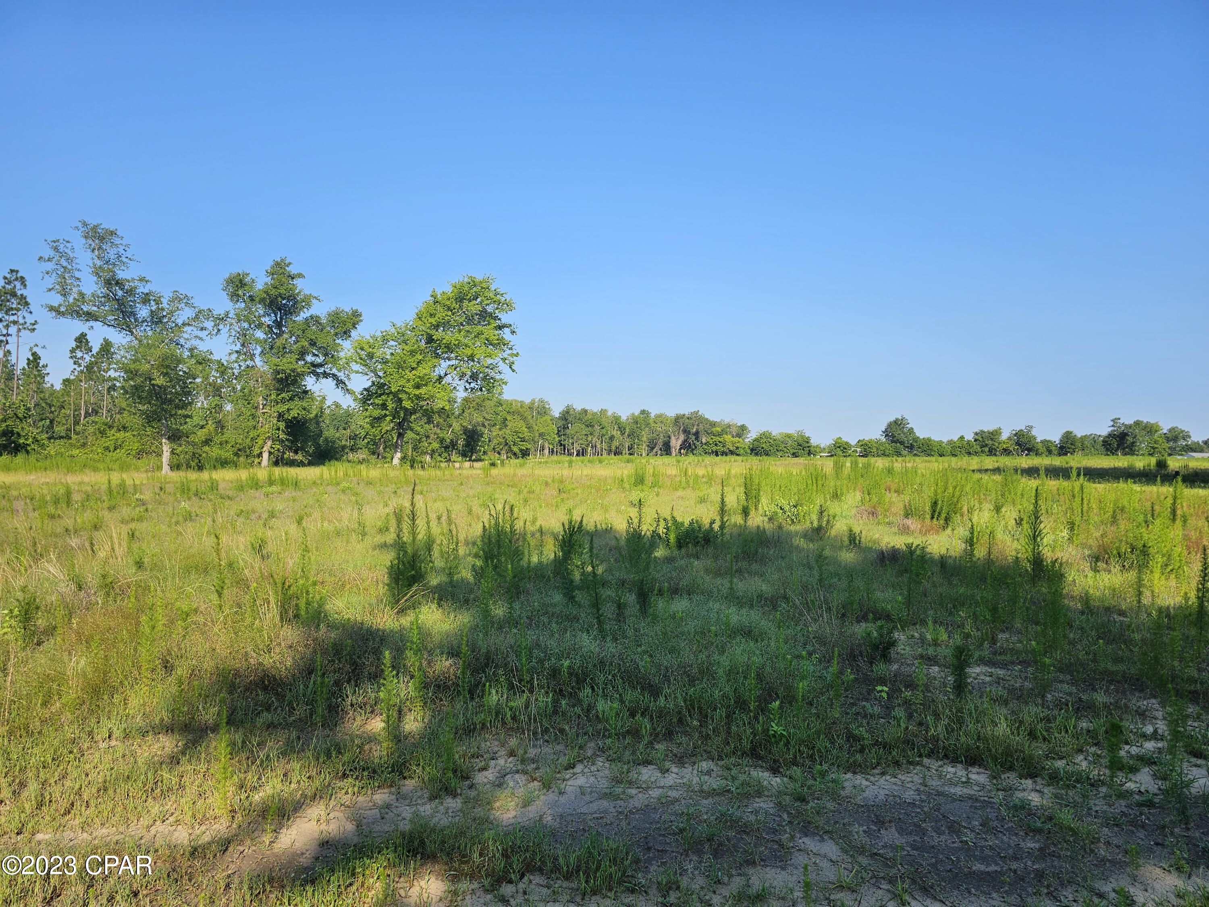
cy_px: 454
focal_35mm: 23
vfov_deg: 58.9
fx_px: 803
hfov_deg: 73.9
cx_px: 604
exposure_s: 1/670
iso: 10
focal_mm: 6.3
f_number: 1.7
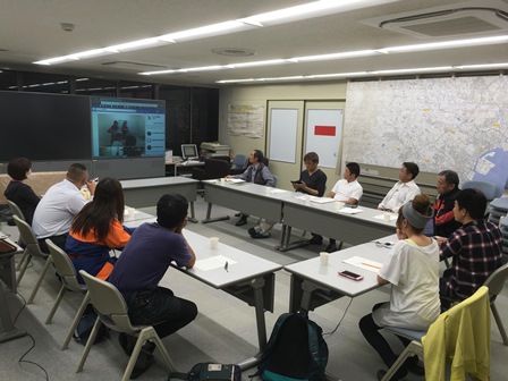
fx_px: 426
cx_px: 254
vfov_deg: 48.2
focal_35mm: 29
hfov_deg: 61.7
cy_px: 190
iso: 32
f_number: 2.2
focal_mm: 4.15
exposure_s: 1/60
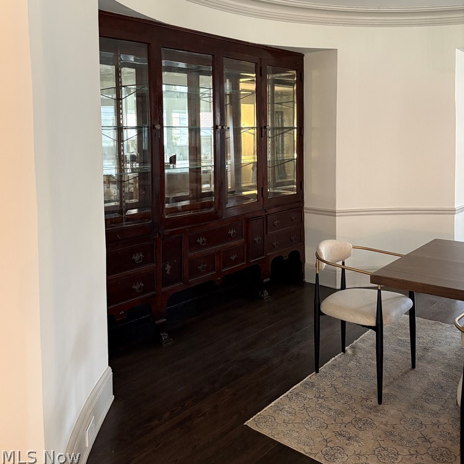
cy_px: 158
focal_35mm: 31
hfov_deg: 52.5
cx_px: 230
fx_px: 470
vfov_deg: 51.6
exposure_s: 1/48
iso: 500
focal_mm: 5.96
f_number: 1.6
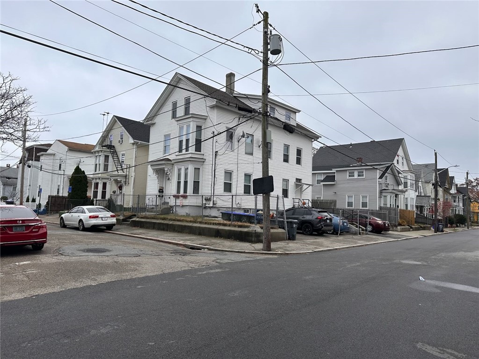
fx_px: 332
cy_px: 180
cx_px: 240
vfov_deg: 56.8
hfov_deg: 71.6
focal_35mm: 24
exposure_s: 1/927
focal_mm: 6.86
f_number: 1.78
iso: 80
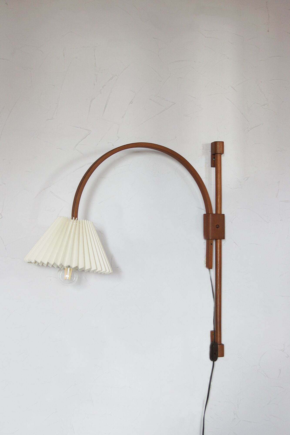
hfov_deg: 25.7
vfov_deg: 37.9
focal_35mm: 52
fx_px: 634
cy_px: 218
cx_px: 145
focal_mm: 35
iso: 400
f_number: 5.6
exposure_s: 1/20
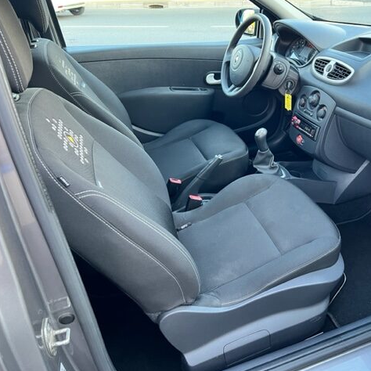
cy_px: 186
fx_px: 376
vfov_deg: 52.5
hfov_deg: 51.7
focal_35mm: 31
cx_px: 242
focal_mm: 5.7
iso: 125
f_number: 1.5
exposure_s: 1/82
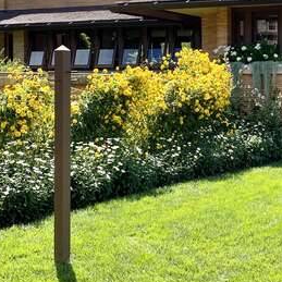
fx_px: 654
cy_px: 114
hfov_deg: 23.3
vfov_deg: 24.3
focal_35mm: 71
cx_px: 282
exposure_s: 1/2625
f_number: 1.8
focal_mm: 4.25
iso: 32
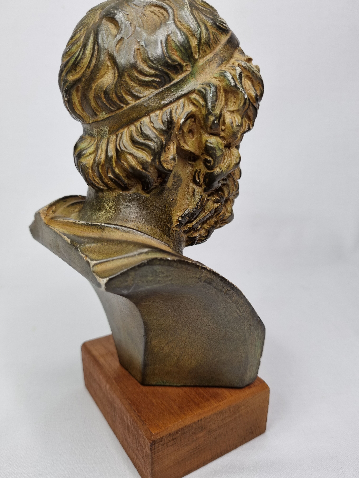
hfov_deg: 53.1
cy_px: 239
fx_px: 360
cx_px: 180
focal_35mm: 26
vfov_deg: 67.3
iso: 64
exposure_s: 1/100
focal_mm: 5.4
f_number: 1.8
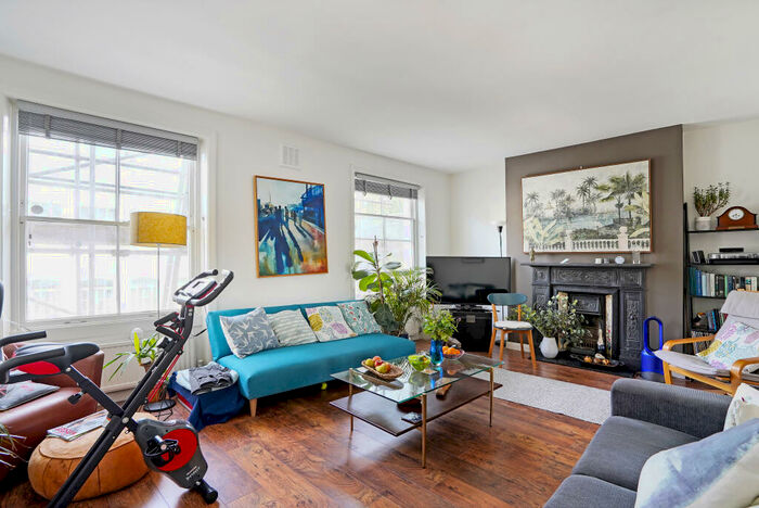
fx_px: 338
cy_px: 254
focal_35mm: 16
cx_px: 380
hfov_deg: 96.7
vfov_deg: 73.9
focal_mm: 16
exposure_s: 1/5
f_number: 11
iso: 320
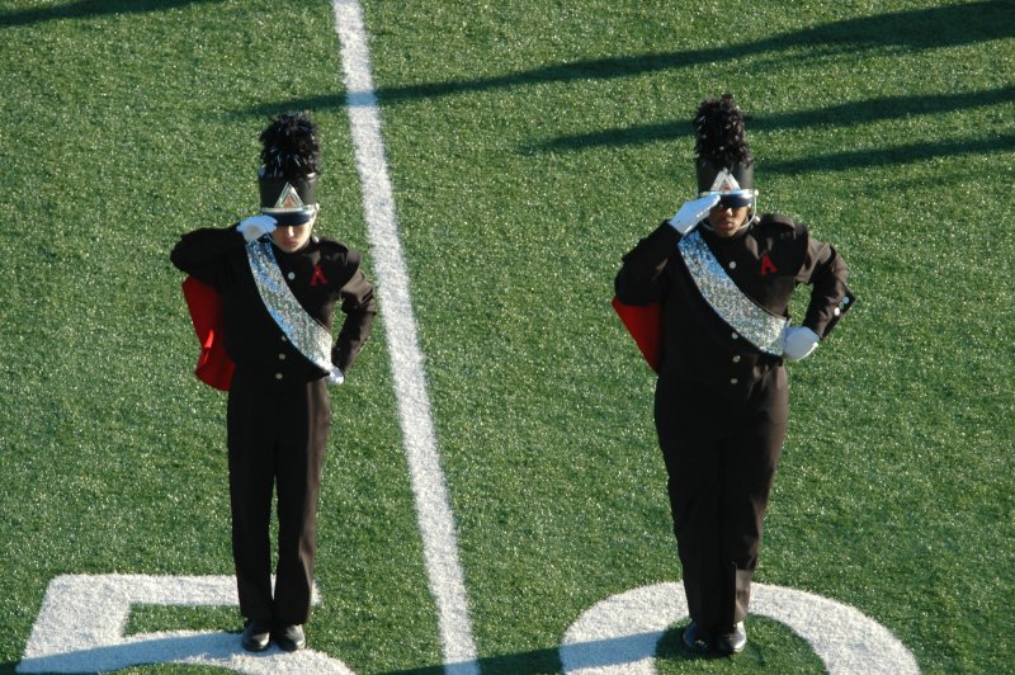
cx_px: 508
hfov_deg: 4.4
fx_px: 13099
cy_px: 338
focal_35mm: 465
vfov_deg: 3.0
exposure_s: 1/250
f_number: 5.6
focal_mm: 310
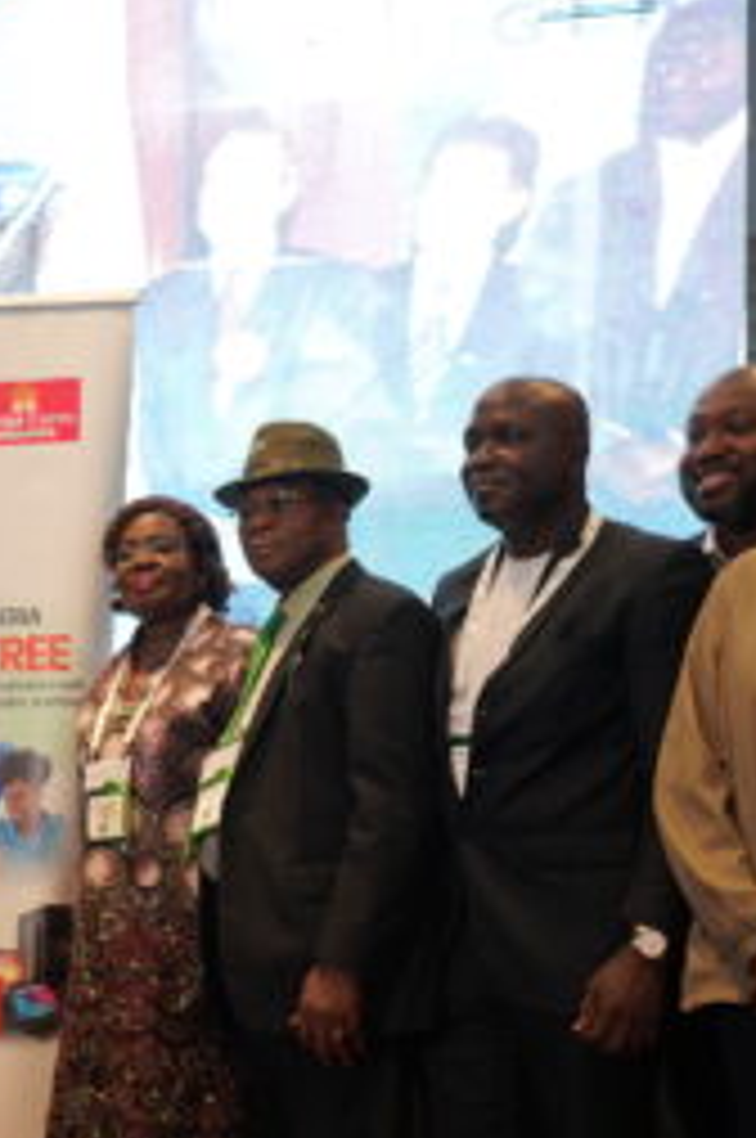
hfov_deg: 22.8
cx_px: 0
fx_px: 1800
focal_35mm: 57
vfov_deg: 34.9
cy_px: 706
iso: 1250
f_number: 4
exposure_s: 1/160
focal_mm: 24
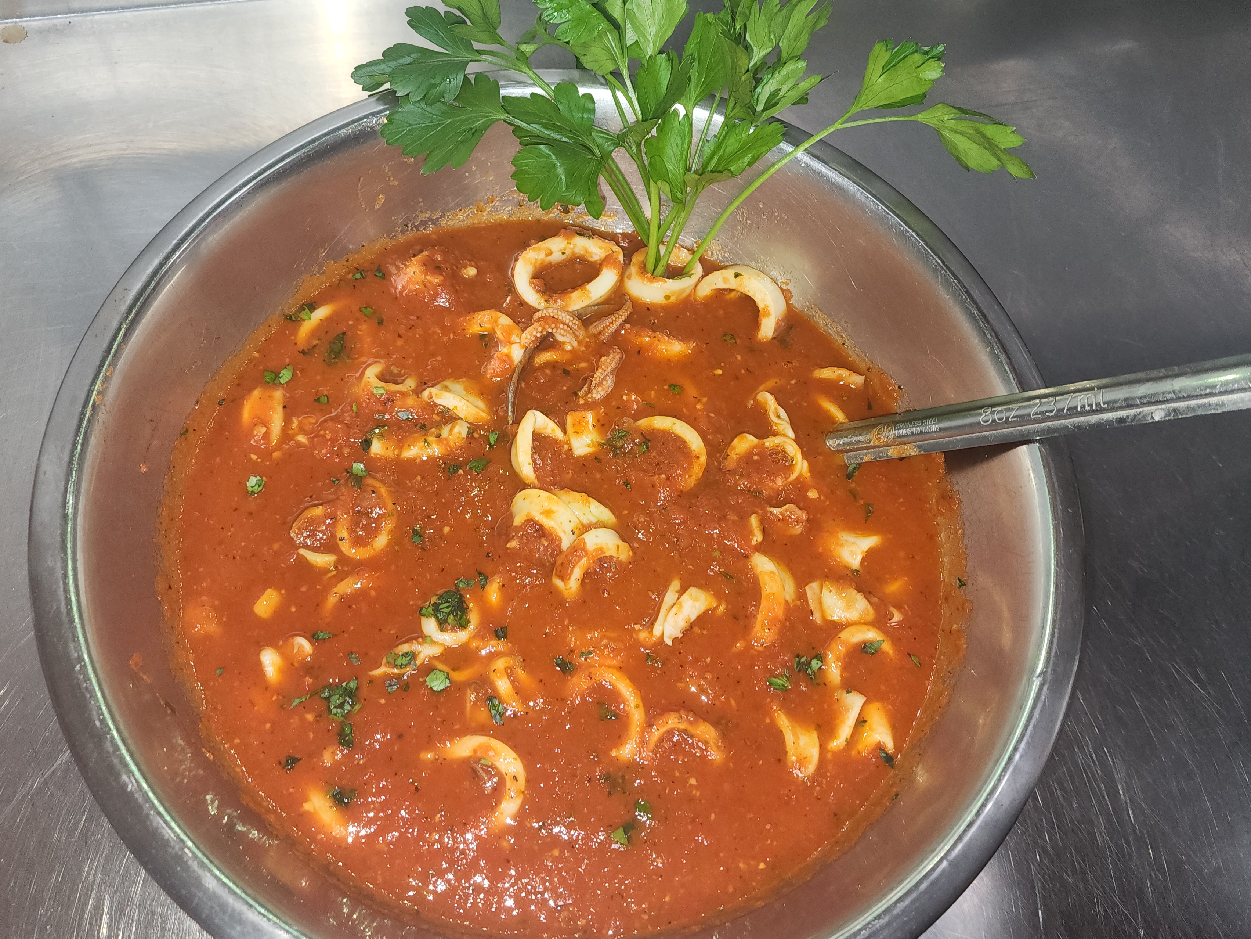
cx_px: 587
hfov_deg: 65.3
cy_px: 437
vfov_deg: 51.3
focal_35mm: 27
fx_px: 976
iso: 80
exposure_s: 1/60
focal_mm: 6.4
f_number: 1.8
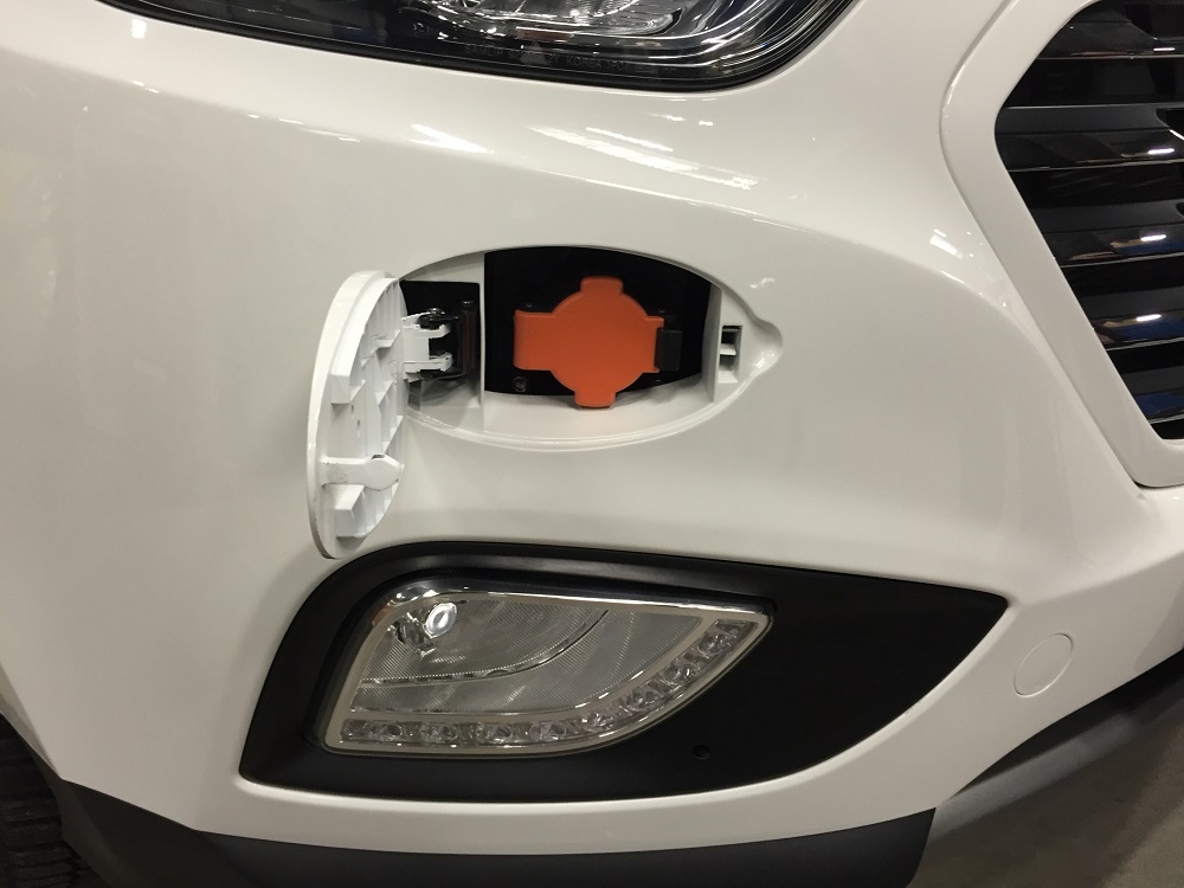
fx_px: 992
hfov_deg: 61.7
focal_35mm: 29
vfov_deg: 48.2
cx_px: 592
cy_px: 444
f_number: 2.2
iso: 125
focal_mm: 4.15
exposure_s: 1/33
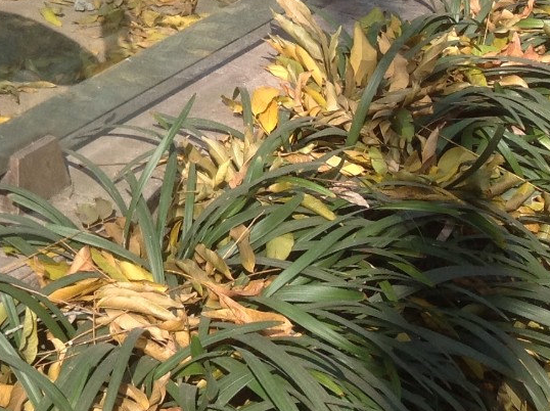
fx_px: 1650
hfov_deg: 17.6
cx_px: -191
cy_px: -23
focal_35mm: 104
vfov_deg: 13.9
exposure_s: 1/756
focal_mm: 4.28
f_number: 2.4
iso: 50
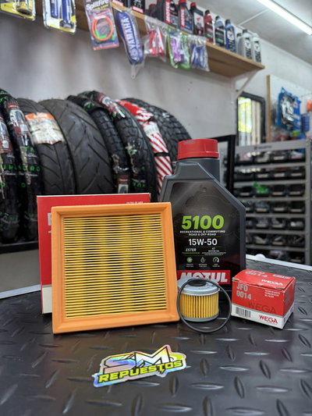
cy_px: 208
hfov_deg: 56.8
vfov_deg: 71.6
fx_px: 288
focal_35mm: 24
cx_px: 156
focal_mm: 6.76
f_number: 1.78
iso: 125
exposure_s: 1/100
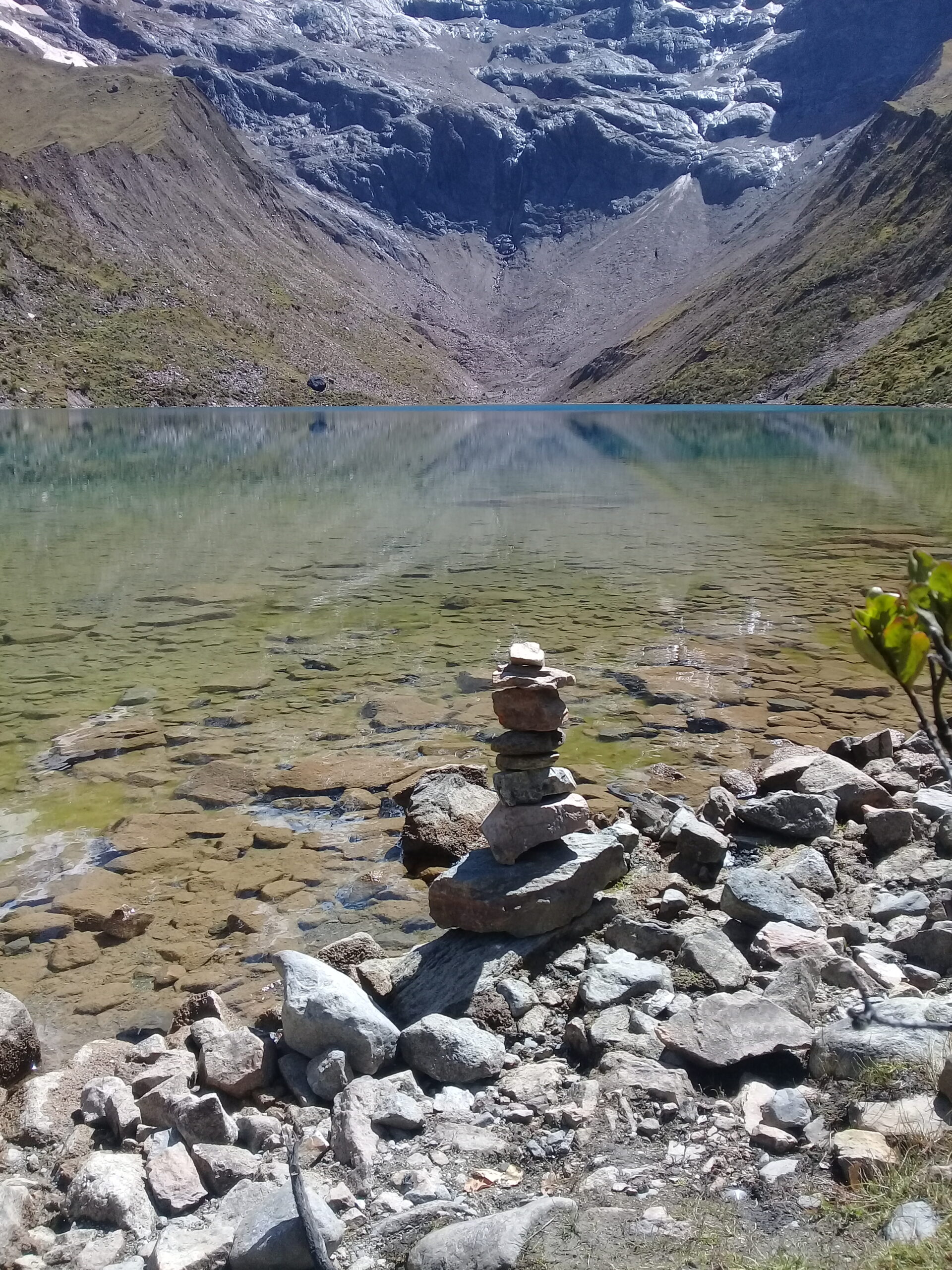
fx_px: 1137
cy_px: 635
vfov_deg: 58.4
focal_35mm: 31
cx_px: 476
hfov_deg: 45.4
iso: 50
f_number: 2.2
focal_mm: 3.3
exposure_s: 1/799
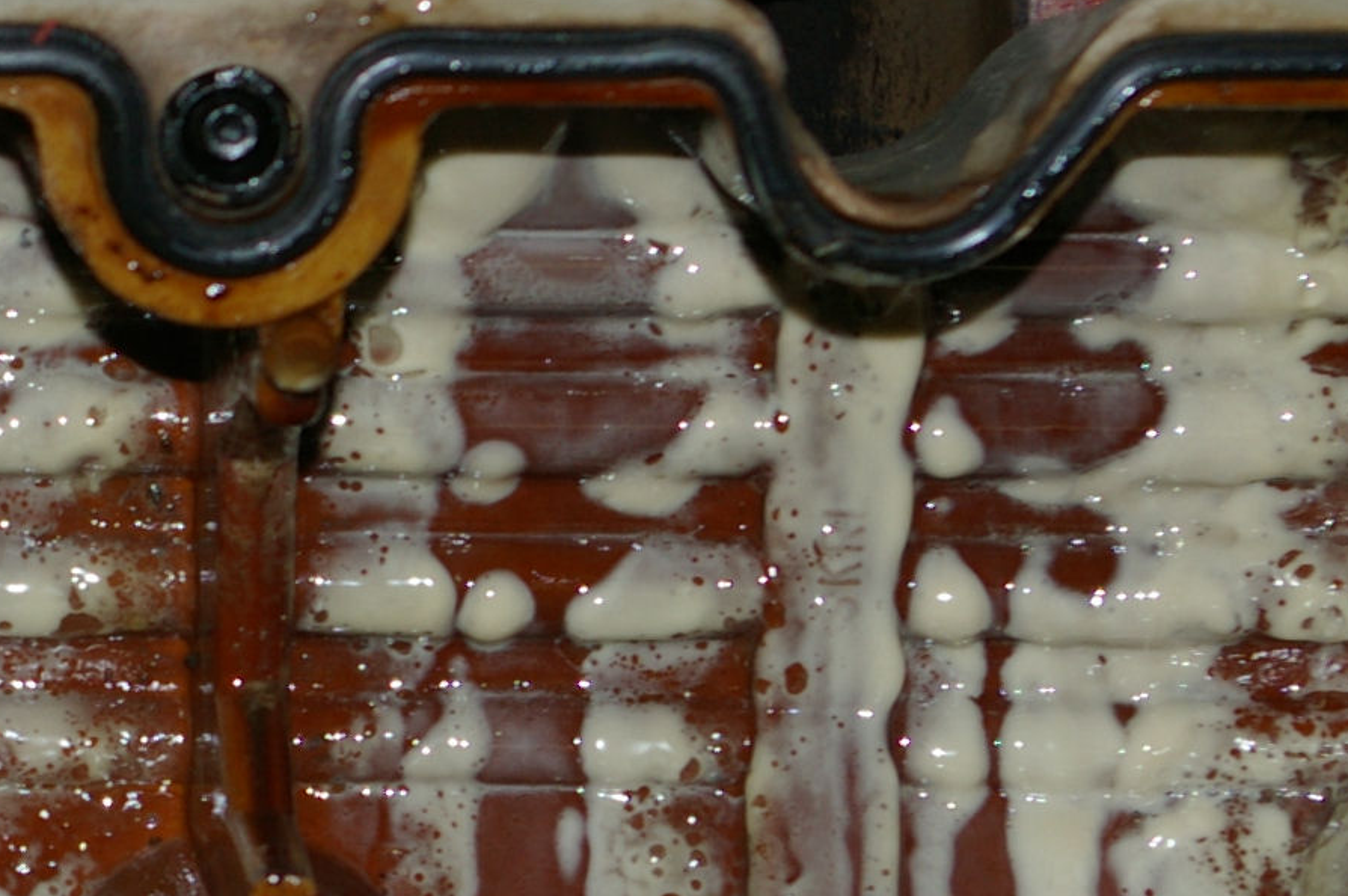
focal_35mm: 278
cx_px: -296
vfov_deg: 4.9
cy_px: 777
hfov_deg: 7.4
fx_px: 10386
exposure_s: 1/80
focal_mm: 55
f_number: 5.6
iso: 200
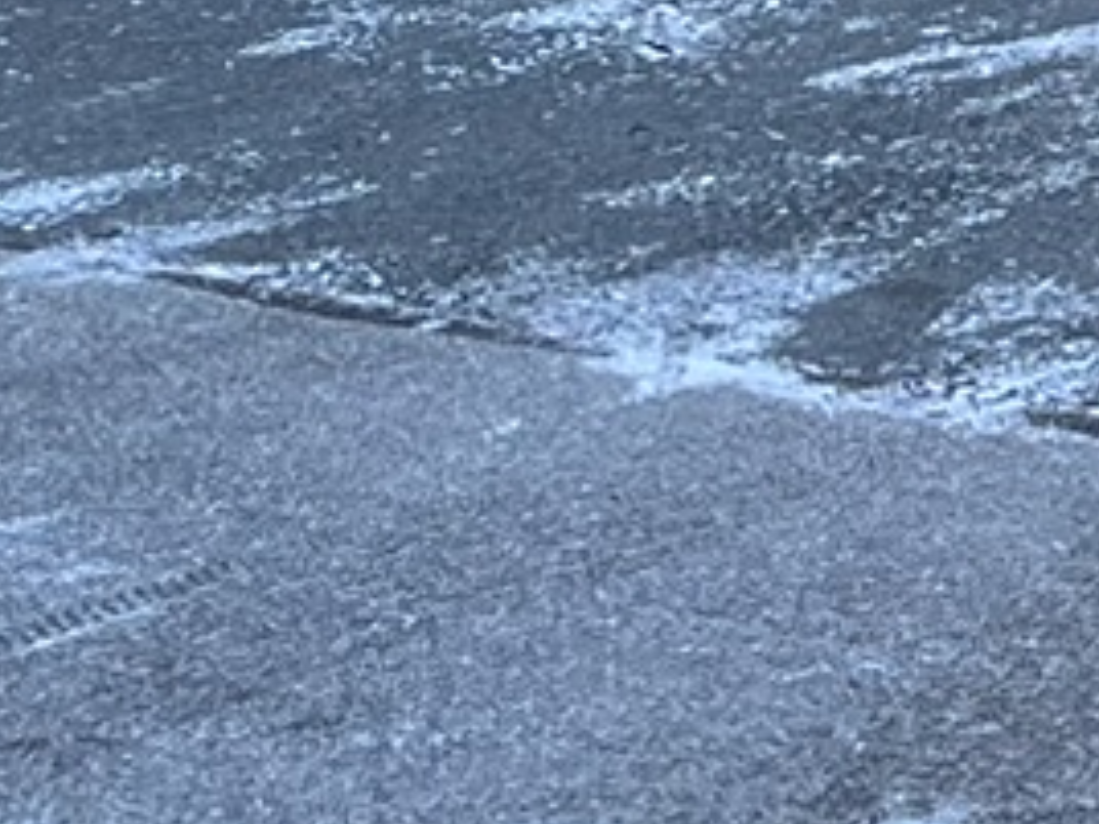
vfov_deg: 6.9
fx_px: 6318
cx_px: 1952
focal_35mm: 199
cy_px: -1476
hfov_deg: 9.5
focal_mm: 5.1
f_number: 1.6
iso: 32
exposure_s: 1/100
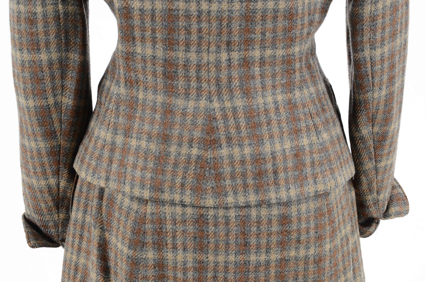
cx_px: 213
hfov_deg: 26.0
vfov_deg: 17.4
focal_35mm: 78
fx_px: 921
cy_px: 141
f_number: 11
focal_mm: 52
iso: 400
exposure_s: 1/80
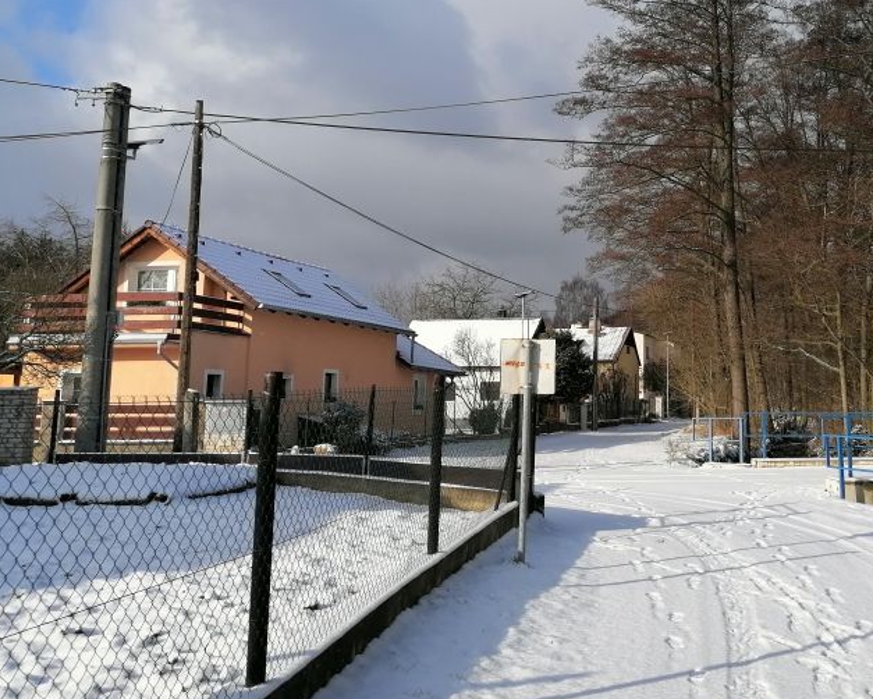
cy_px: 256
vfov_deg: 35.5
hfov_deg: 42.4
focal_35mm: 42
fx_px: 1086
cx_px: 661
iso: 50
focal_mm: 4.75
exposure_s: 1/1799
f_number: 1.8
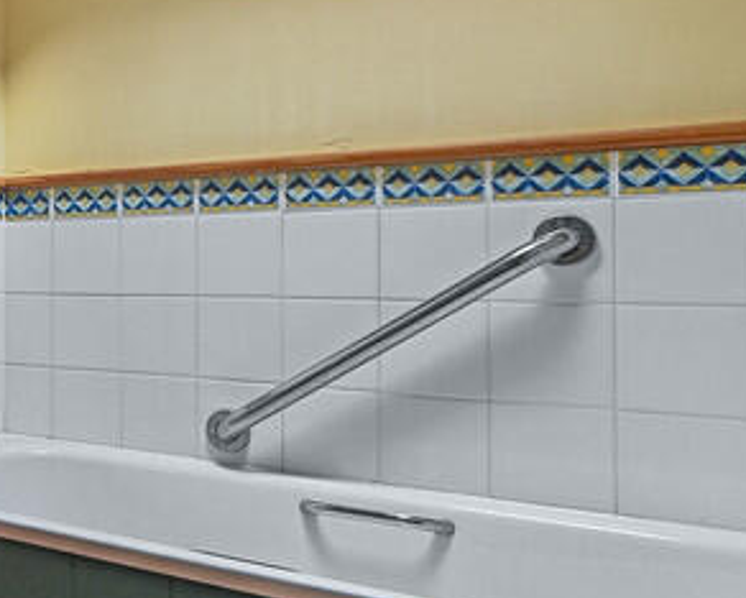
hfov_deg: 30.8
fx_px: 1016
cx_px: -240
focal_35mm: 46
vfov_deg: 32.7
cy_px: 259
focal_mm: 14
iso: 400
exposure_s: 1/3
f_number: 8
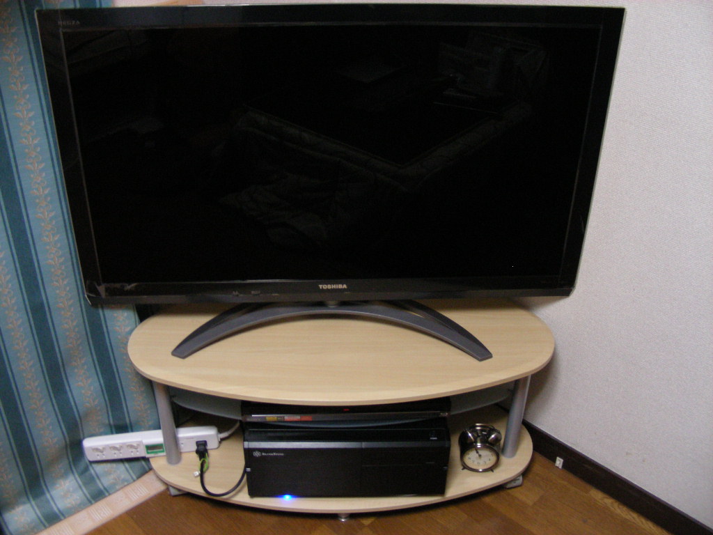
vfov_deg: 37.7
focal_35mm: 38
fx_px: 783
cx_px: 356
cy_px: 268
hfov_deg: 49.0
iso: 267
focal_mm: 6.3
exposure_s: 1/8
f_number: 3.5
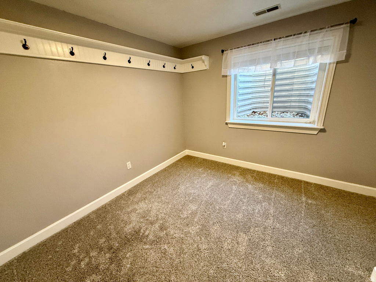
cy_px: 141
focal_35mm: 14
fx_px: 152
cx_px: 188
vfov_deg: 85.7
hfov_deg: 102.1
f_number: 2.2
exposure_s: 1/120
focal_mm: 2.22
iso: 400
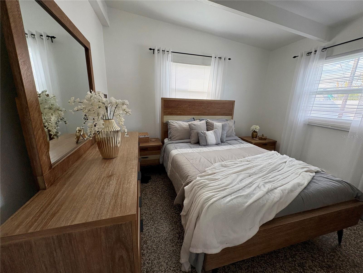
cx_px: 182
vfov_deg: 85.7
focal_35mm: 14
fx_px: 147
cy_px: 136
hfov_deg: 102.1
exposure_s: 1/91
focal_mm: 2.22
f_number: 2.2
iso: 250
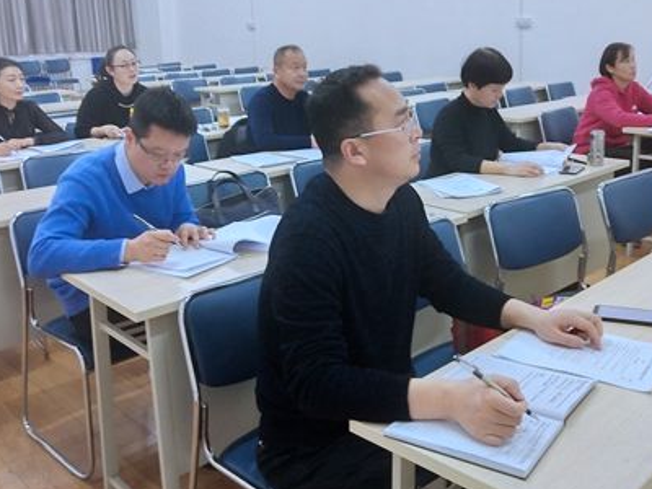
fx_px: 848
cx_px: 375
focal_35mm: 45
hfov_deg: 42.0
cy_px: 161
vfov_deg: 31.9
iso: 252
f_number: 1.8
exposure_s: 1/50
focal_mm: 3.95
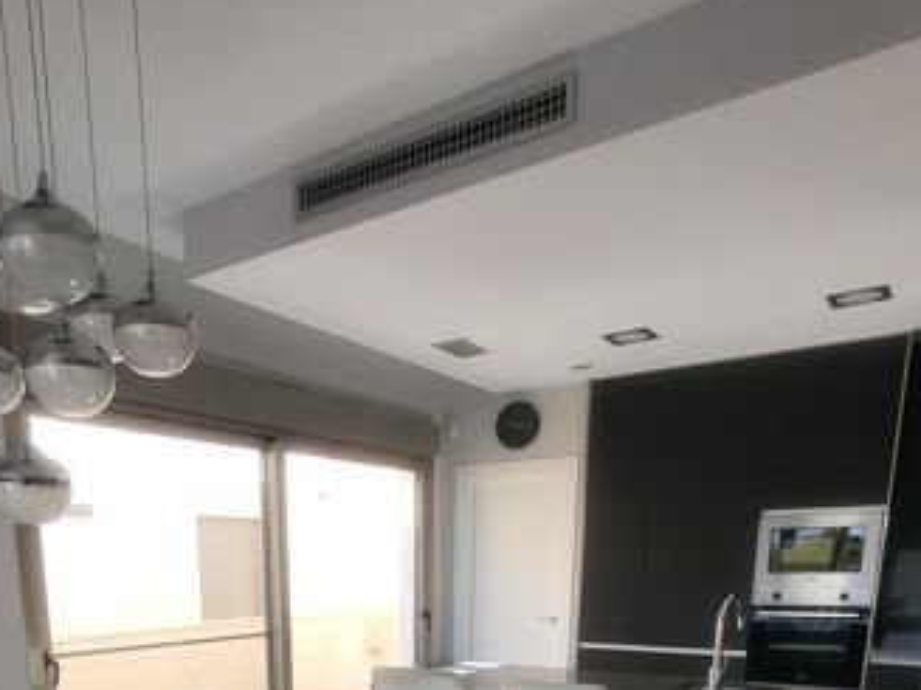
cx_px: 342
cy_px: 729
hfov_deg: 62.5
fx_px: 745
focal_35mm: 28
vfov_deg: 41.4
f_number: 2.2
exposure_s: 1/100
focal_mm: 1.74
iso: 32
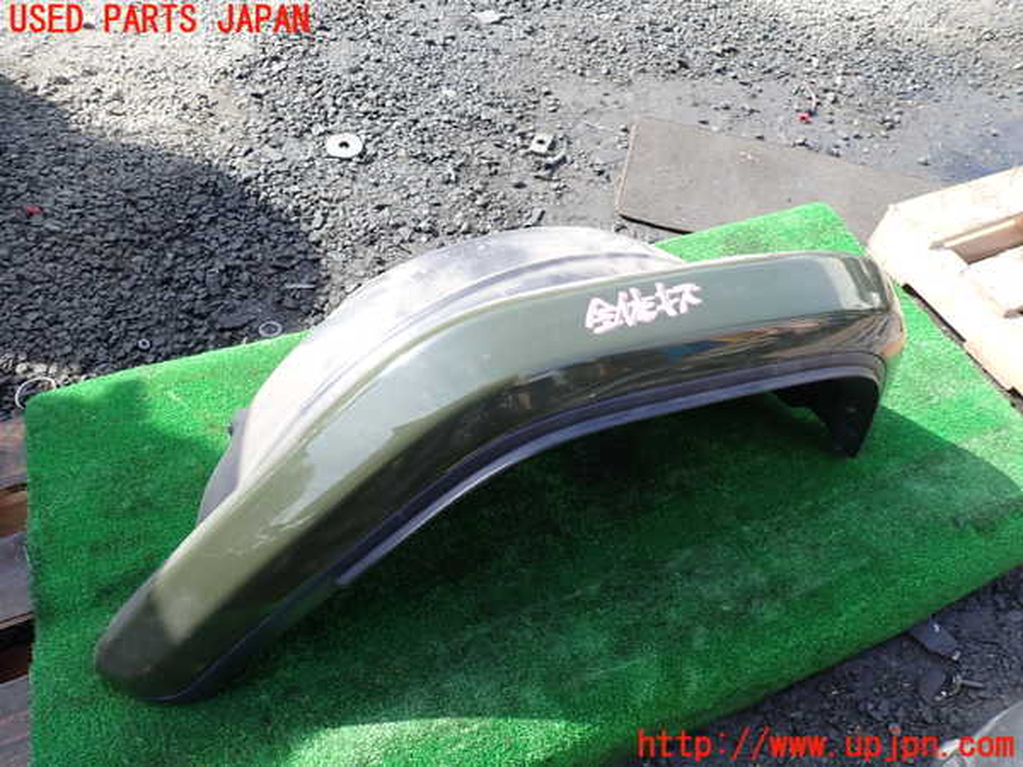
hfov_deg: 69.4
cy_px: 384
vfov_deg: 54.9
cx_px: 512
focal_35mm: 25
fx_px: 739
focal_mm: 4.5
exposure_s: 1/320
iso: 100
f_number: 2.8
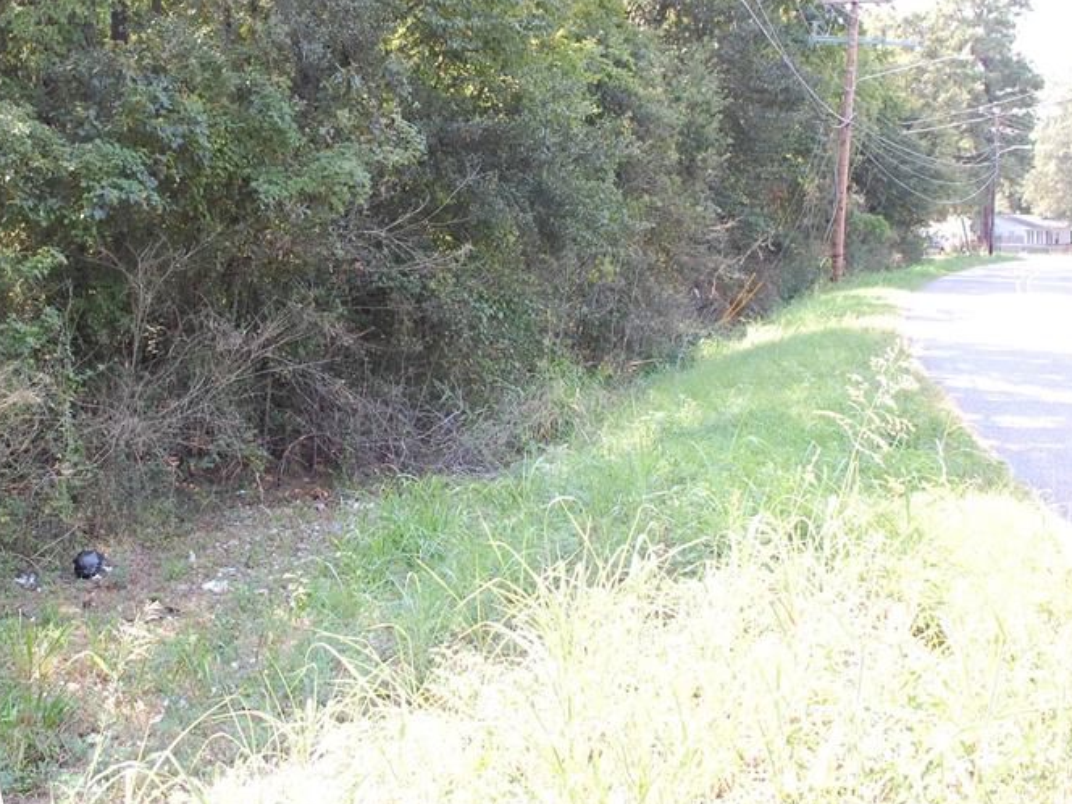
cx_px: 368
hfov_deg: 46.2
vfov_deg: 35.6
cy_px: 263
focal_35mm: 40
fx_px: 1239
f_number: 5.6
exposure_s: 1/125
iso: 400
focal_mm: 18
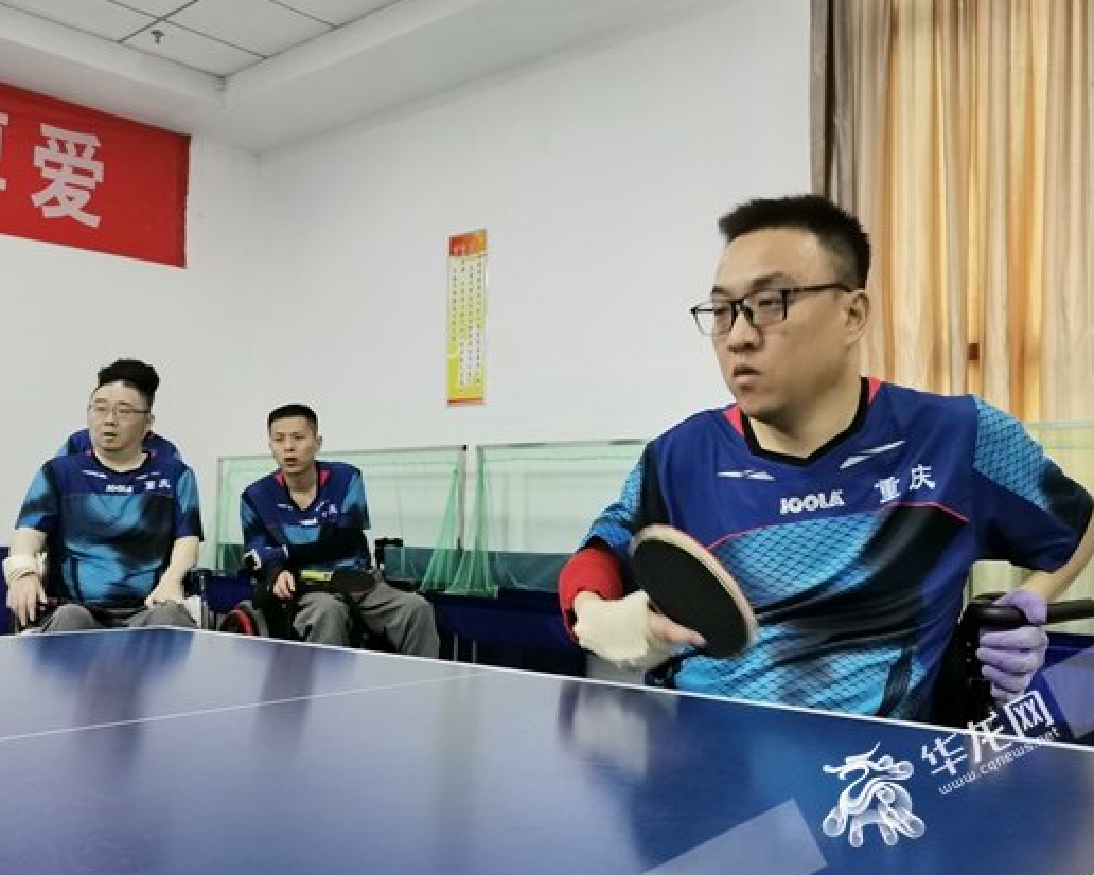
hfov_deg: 52.8
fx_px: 1101
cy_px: 448
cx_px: 600
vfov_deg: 43.4
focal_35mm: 34
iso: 320
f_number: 1.8
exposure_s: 1/50
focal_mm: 5.58
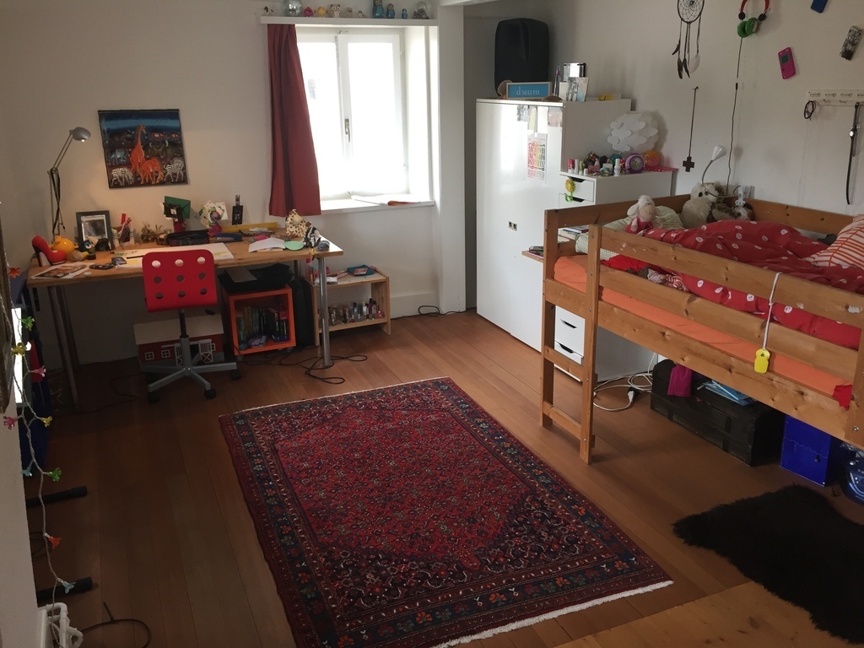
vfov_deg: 48.2
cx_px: 432
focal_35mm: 29
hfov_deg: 61.7
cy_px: 324
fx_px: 724
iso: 80
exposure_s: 1/33
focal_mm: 4.15
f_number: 2.2
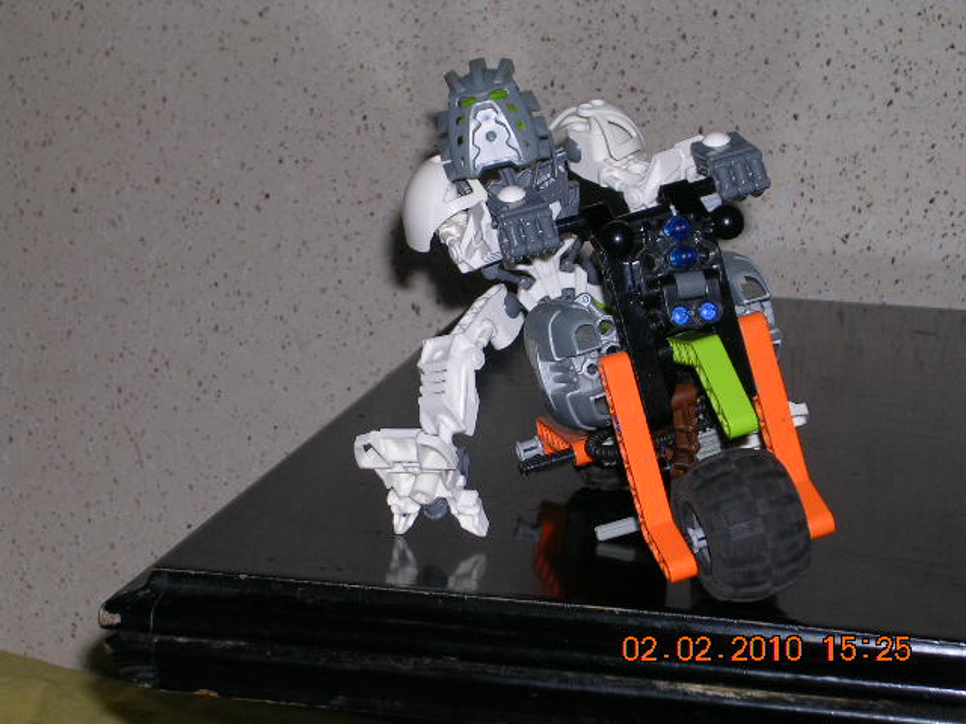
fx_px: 2651
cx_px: 483
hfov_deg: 20.7
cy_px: 362
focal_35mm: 95
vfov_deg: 15.6
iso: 50
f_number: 4.4
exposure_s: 1/60.1
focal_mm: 14.5
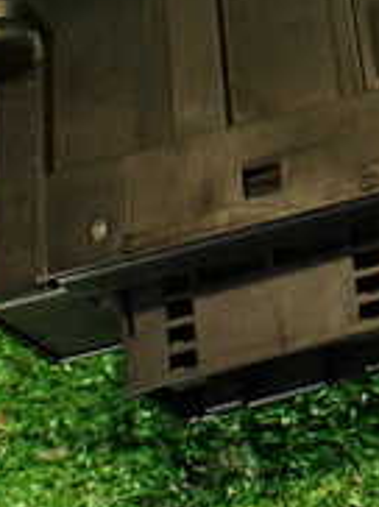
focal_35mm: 99
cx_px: 708
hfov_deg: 13.3
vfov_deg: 19.1
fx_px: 1449
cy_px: -42
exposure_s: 1/30
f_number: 2.3
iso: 400
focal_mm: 5.4
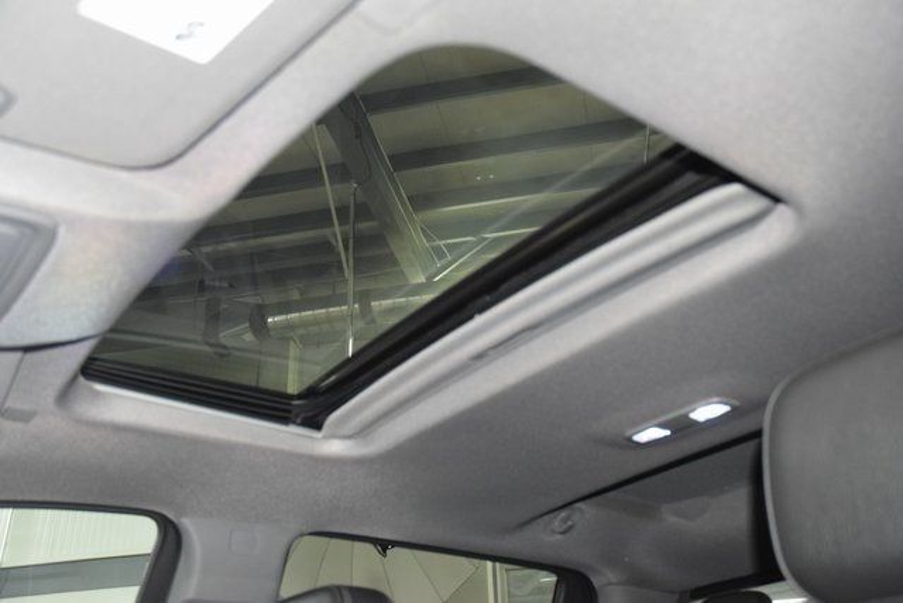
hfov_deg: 53.1
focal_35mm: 36
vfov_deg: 36.9
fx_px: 903
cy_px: 302
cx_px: 452
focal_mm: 24
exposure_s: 1/60
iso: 3200
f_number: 3.8
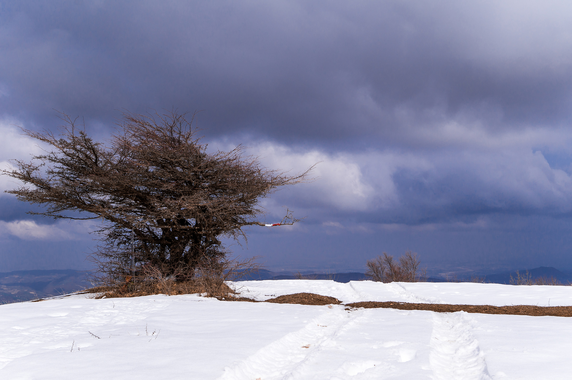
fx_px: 667
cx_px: 286
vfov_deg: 31.8
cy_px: 190
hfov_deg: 46.4
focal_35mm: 42
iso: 100
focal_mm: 28
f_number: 11
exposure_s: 1/320
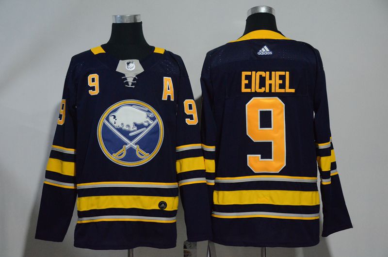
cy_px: 128
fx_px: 645
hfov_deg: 33.5
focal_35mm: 60
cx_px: 194
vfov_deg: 22.5
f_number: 4.5
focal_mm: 40
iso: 4000
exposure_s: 1/60
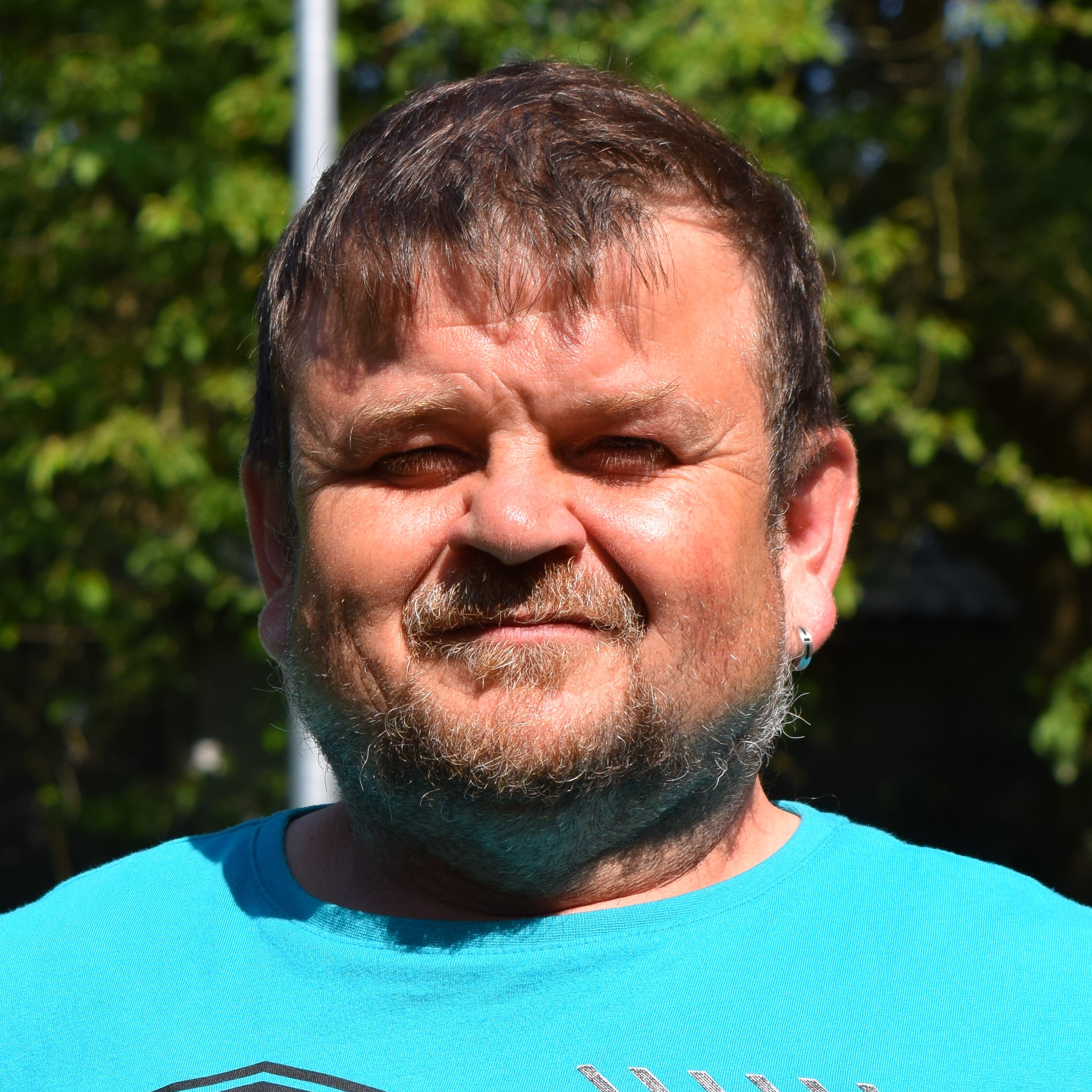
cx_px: 548
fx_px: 3770
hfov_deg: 16.5
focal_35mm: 106
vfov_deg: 16.4
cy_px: 781
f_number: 8
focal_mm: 55
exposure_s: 1/500
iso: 220
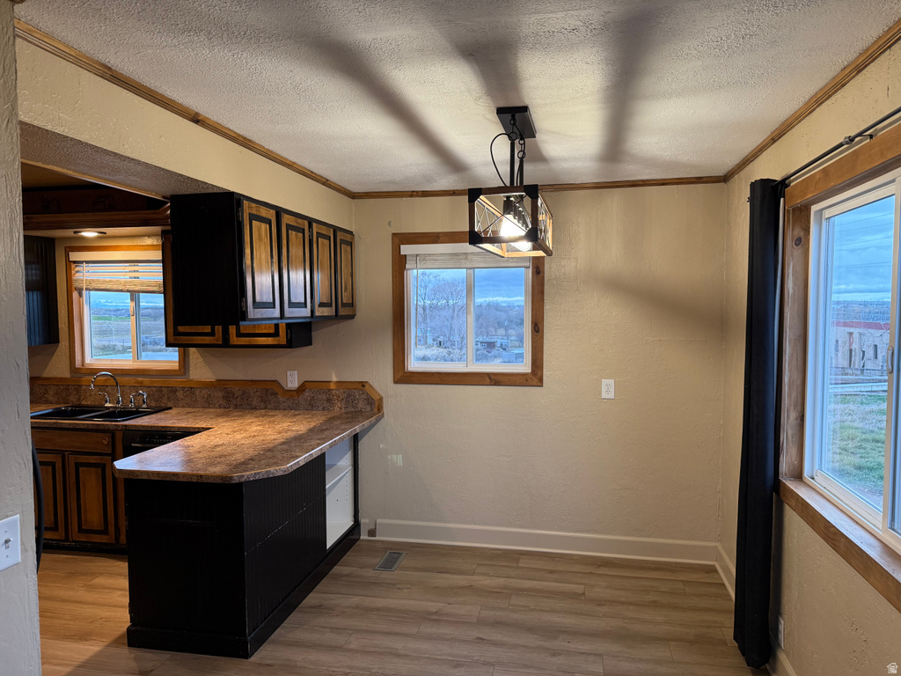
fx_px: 625
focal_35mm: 24
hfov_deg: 71.6
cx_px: 450
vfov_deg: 56.8
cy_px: 338
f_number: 1.78
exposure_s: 1/120
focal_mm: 6.76
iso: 200
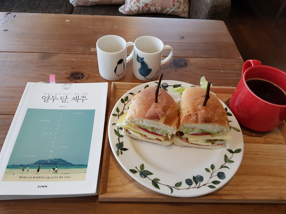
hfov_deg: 67.3
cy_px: 107
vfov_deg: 53.1
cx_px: 143
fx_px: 215
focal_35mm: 26
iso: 64
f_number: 1.7
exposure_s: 1/60
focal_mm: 4.2
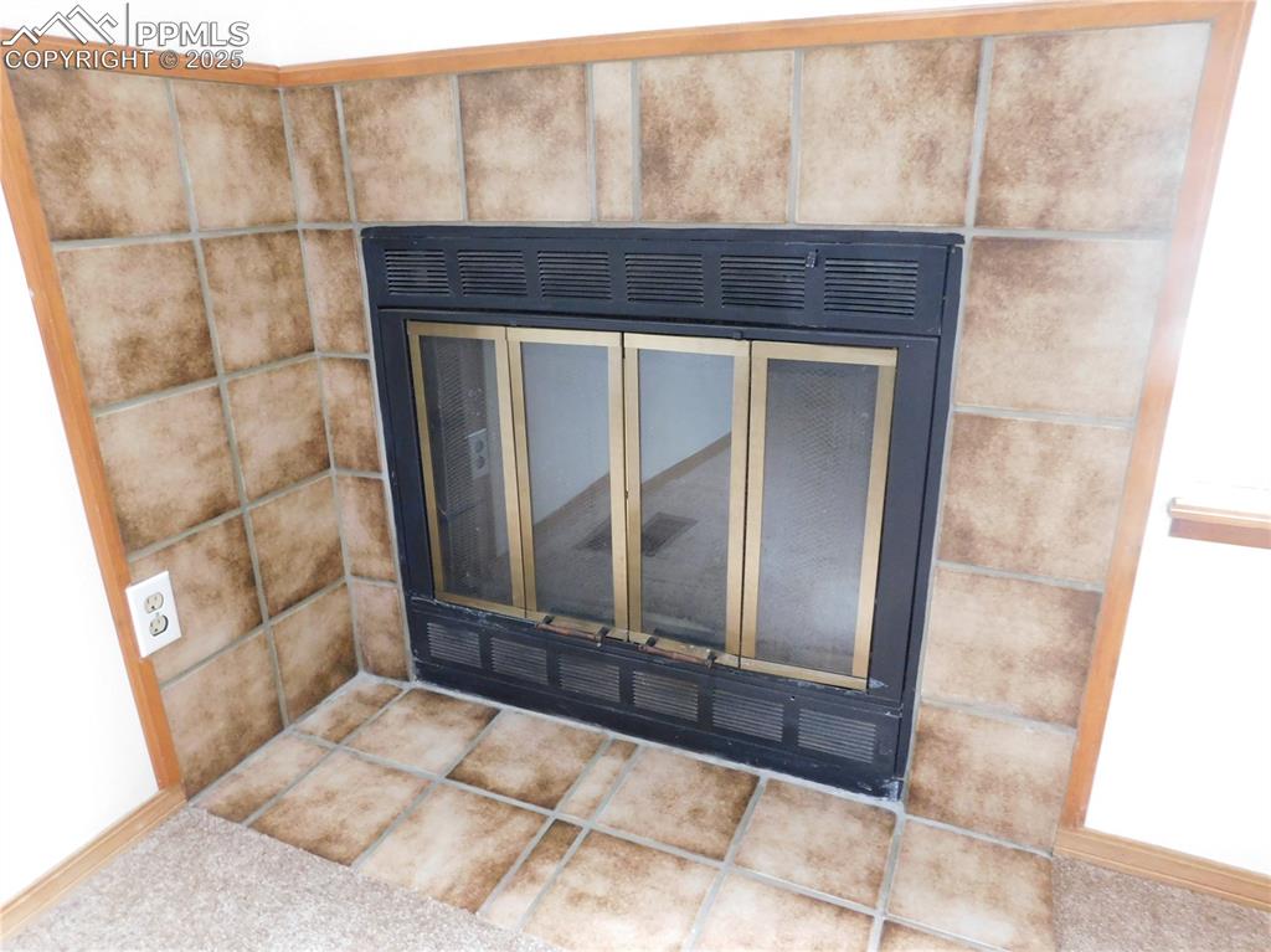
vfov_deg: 58.8
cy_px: 476
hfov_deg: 74.0
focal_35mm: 23
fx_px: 844
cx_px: 636
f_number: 3
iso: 400
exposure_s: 1/8
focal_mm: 4
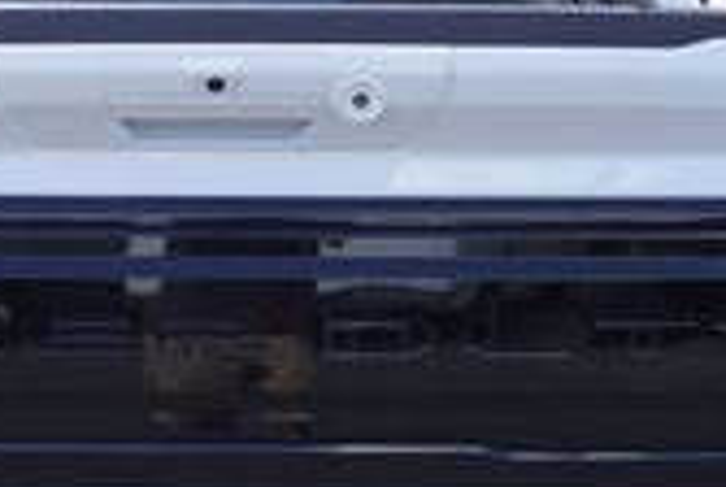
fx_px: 2323
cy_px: 465
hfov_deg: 17.7
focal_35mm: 115
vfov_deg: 11.9
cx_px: 248
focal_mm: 20
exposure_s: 1/100
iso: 100
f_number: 6.3
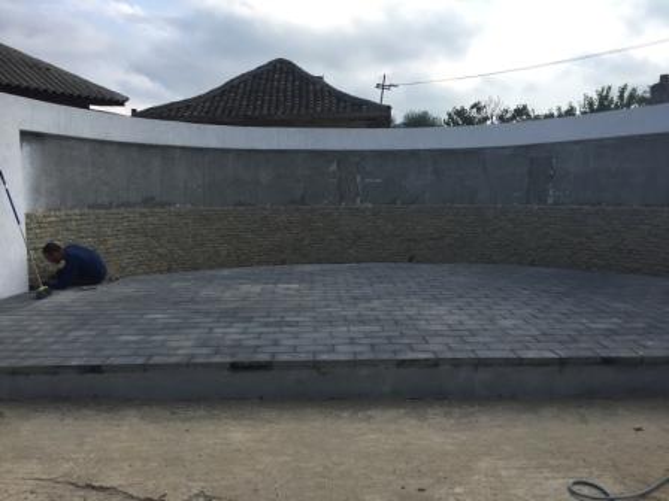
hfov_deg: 61.7
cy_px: 250
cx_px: 334
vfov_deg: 48.2
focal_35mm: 29
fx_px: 560
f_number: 2.2
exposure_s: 1/2326
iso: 32
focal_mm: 4.15
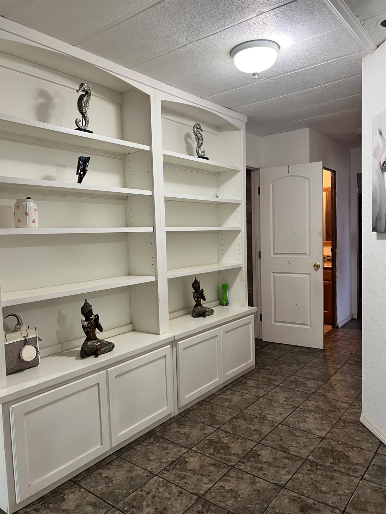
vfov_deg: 67.3
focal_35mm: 26
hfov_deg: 53.1
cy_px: 257
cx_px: 193
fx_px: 387
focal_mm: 5.7
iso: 200
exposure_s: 1/60
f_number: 1.5
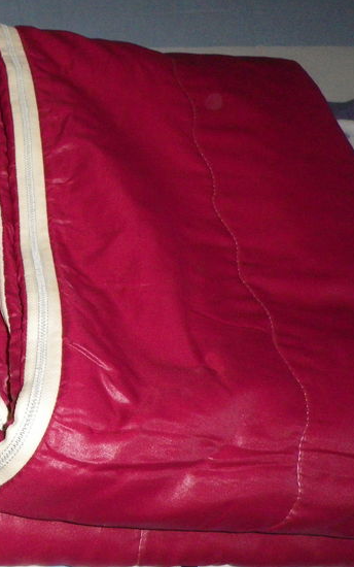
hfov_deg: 21.7
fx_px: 833
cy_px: 268
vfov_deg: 37.5
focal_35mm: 54
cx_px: -104
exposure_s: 1/60
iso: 400
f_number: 2.6
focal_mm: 4.9
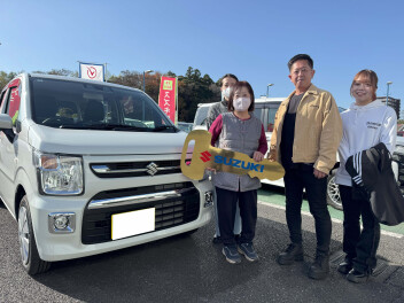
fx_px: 280
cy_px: 152
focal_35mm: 24
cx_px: 202
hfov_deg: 71.6
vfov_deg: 56.8
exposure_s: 1/3802
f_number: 1.78
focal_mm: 6.76
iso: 80
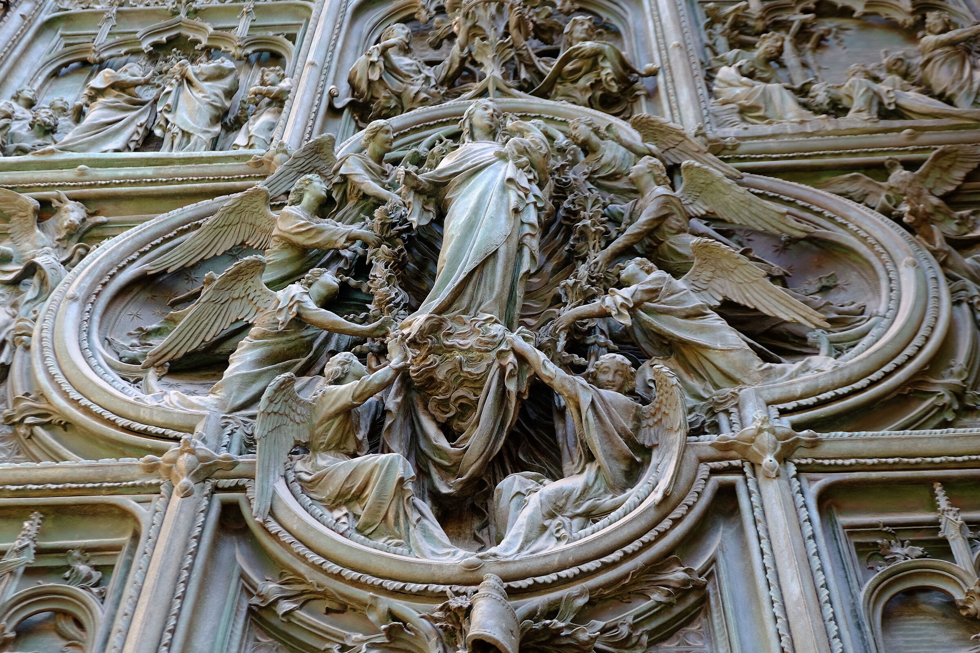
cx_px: 490
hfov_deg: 38.9
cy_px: 326
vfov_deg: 26.5
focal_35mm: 51
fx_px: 1388
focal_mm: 34.3
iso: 200
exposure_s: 1/90
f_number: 3.6
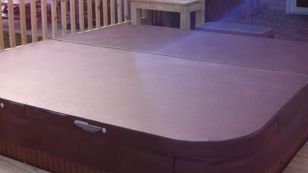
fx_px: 490
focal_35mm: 60
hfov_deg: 34.6
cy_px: 21
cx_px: 204
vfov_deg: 19.7
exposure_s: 1/241
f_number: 2.8
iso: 80
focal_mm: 3.85
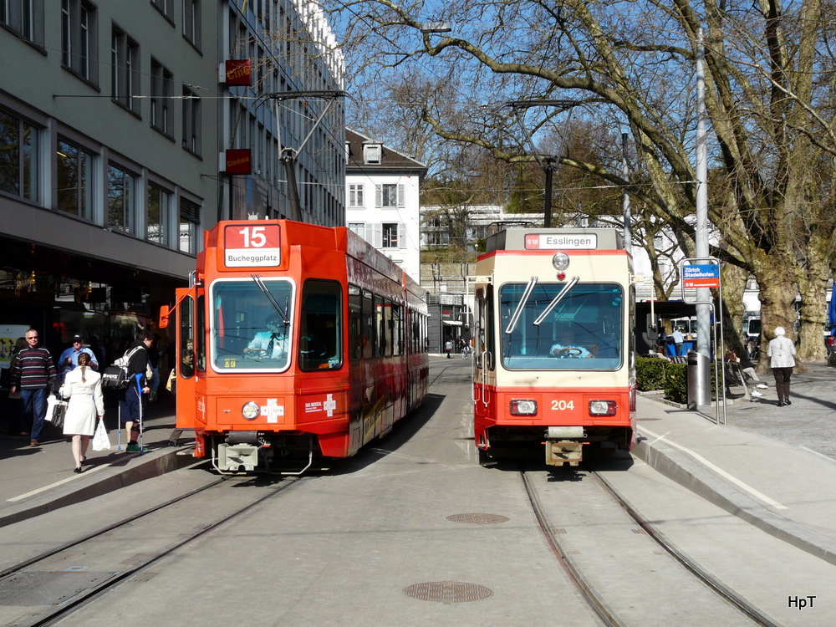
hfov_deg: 43.9
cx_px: 418
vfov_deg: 33.6
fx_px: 1038
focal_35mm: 43
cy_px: 314
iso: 100
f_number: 5.6
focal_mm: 7
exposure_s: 1/500
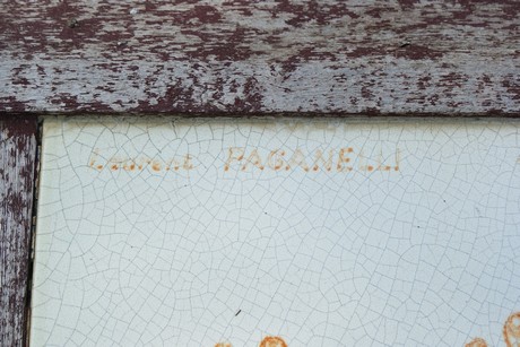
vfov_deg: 22.3
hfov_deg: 32.9
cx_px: 260
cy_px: 174
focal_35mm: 61
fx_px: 881
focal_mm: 40
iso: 100
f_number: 7.1
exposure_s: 1/250
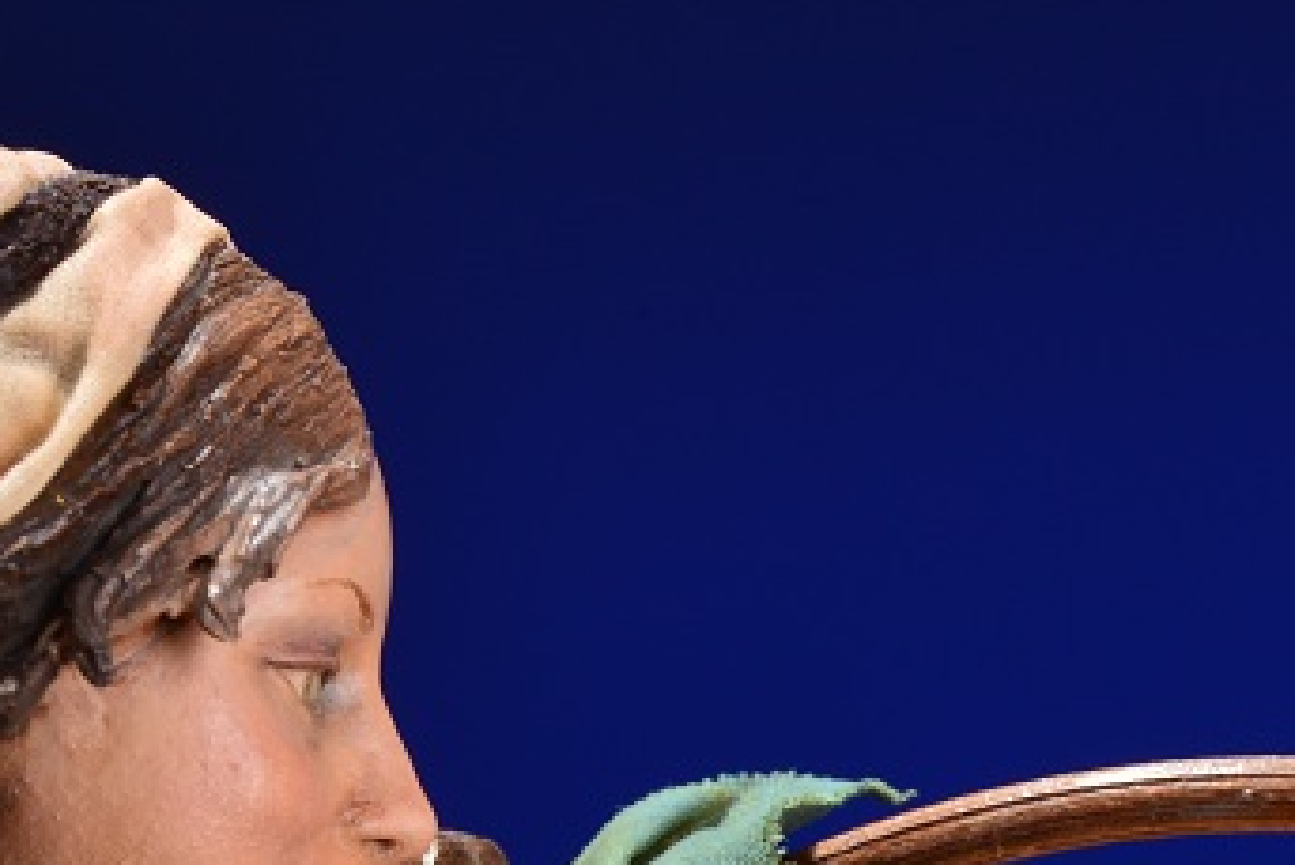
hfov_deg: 6.7
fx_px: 11012
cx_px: 1144
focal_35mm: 306
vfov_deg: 4.5
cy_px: 1052
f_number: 20
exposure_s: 1/125
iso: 125
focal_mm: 105
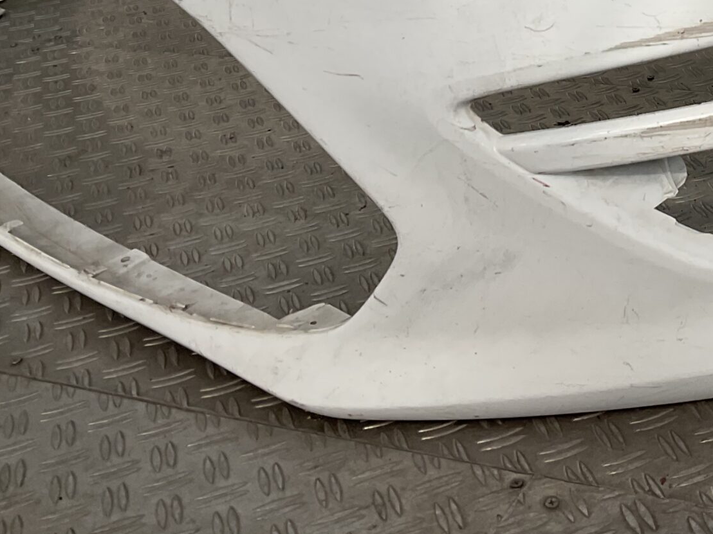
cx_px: 678
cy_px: -3
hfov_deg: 27.6
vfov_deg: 21.2
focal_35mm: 67
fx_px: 1380
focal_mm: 3
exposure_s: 1/749
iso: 16
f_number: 1.8
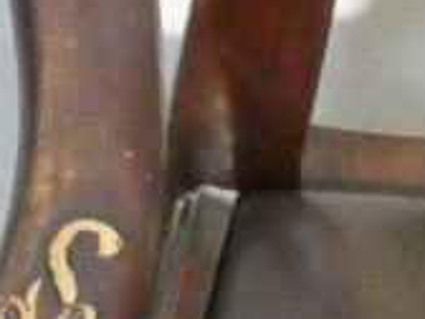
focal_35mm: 262
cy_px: 230
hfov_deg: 7.3
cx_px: -387
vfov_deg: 5.7
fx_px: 3217
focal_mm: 7.8
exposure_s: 1/100
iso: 3200
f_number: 3.7
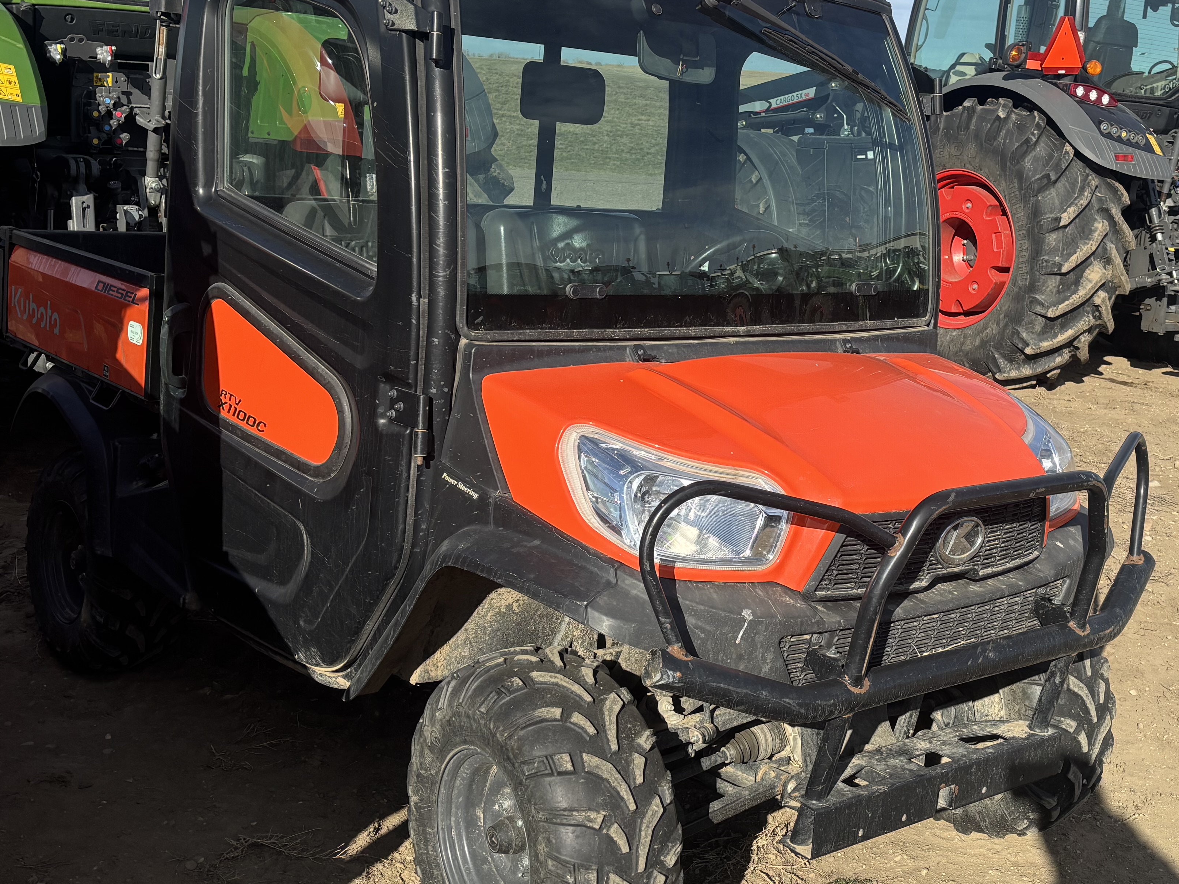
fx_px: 1567
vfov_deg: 31.4
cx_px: 713
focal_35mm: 46
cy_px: 340
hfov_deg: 41.0
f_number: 1.6
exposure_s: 1/2513
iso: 50
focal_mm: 5.96
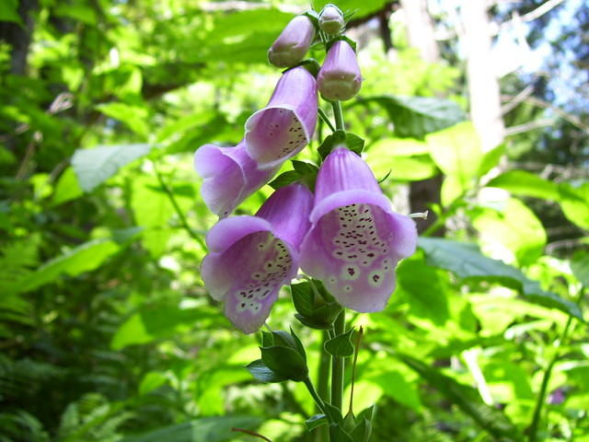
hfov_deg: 51.4
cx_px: 294
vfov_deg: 39.7
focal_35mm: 36
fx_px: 613
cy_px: 221
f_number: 2.7
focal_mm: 6
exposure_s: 1/100
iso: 80
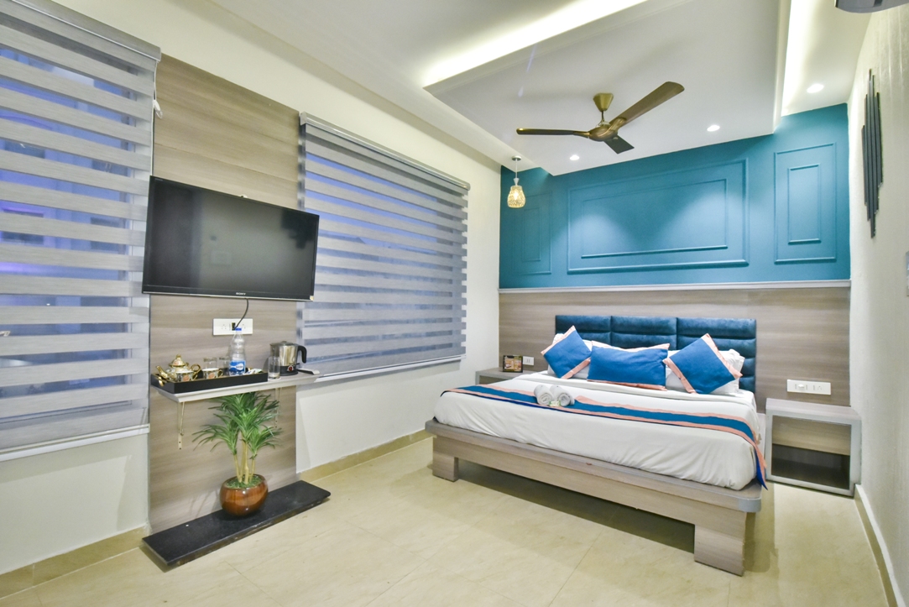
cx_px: 454
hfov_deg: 96.7
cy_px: 304
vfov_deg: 73.8
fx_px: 404
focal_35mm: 16
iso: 6400
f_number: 9
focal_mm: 16
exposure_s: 1/50
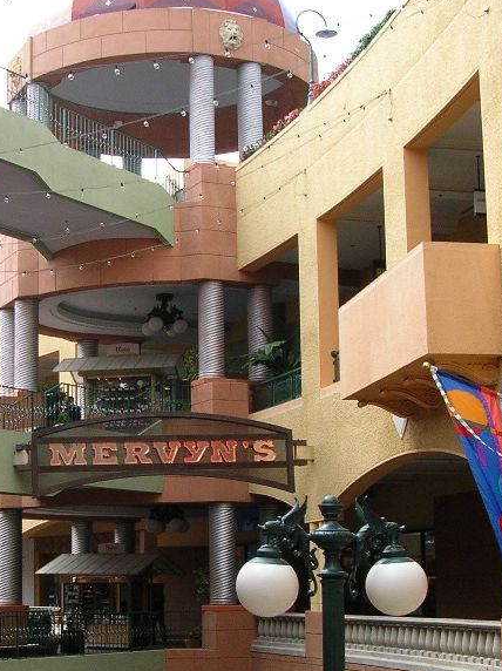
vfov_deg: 27.5
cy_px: 489
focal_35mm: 70
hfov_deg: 20.7
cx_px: 93
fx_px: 1356
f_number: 2.8
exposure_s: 1/330
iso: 50
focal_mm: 5.8
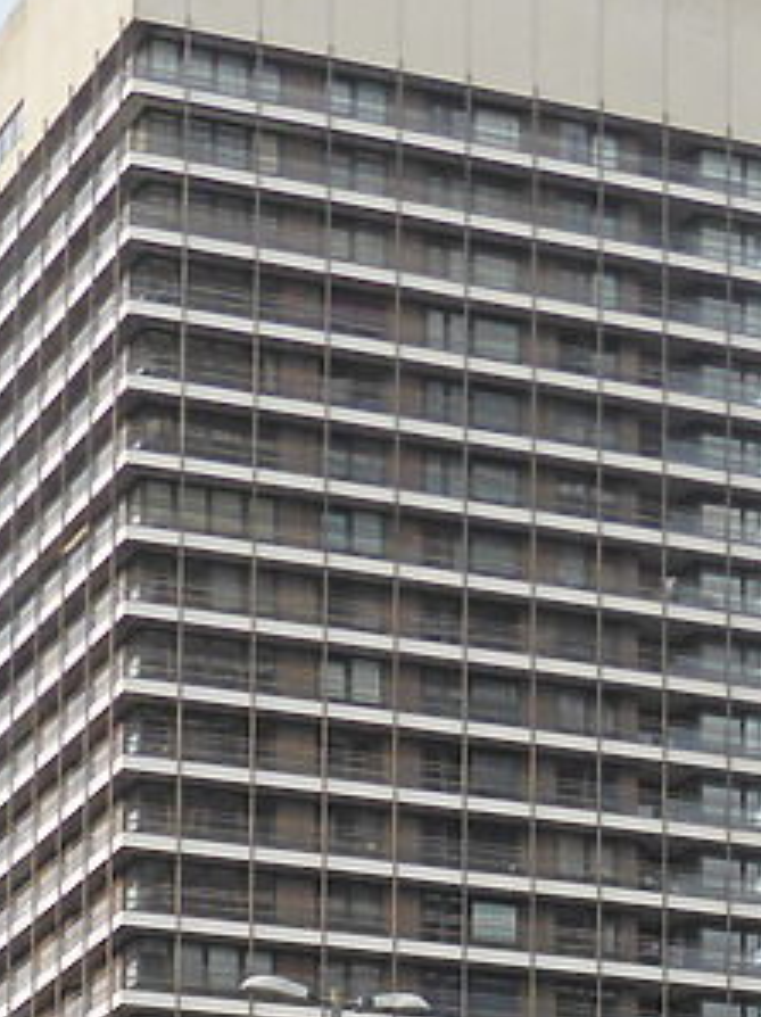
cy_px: 976
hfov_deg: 12.2
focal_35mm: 121
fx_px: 3552
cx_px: 445
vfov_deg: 16.0
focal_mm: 6.9
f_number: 3.9
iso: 100
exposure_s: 1/640
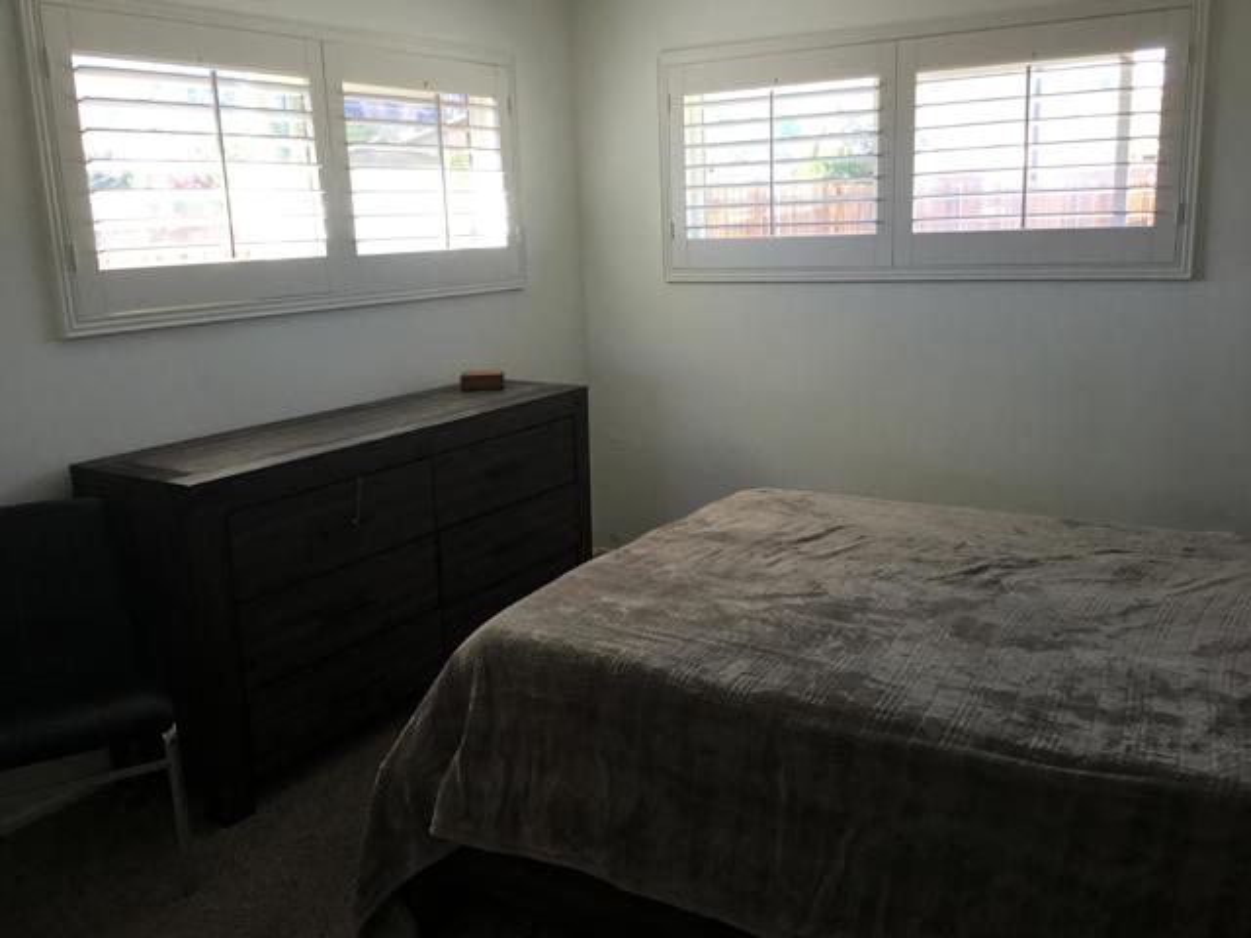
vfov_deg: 45.4
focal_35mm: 31
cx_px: 626
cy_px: 469
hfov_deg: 58.4
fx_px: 1120
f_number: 2.4
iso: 40
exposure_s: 1/120
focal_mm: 3.3
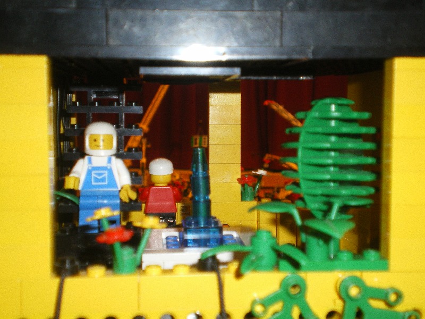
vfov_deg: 27.5
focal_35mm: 53
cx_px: 212
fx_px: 651
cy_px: 160
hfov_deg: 36.2
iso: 250
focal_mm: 9.3
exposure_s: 1/60
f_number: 3.9
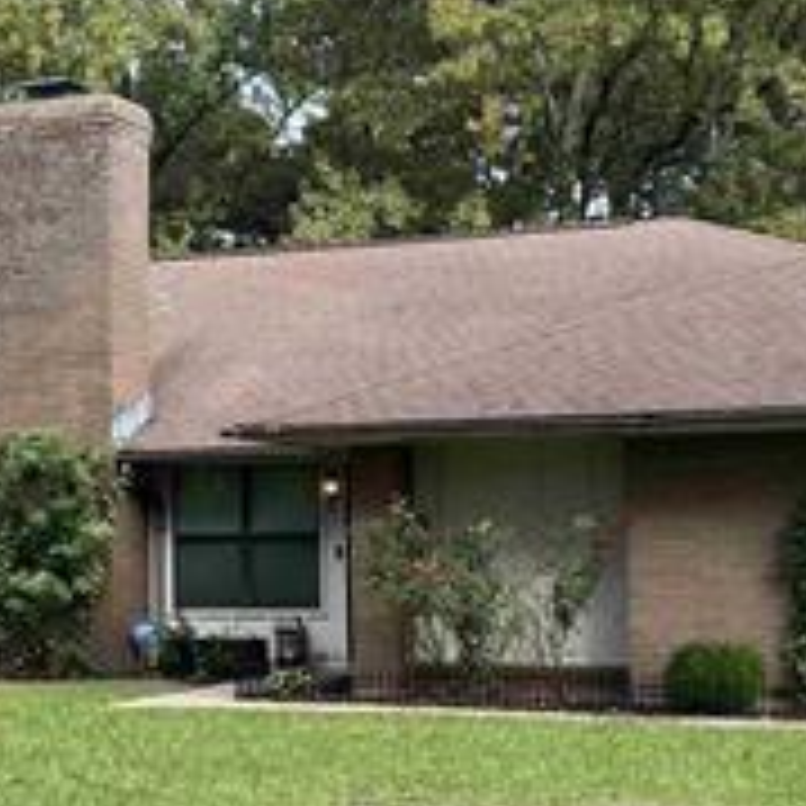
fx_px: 2160
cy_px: 455
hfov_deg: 20.8
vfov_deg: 21.1
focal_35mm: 82
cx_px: 113
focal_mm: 5.7
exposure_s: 1/957
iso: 50
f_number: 1.5
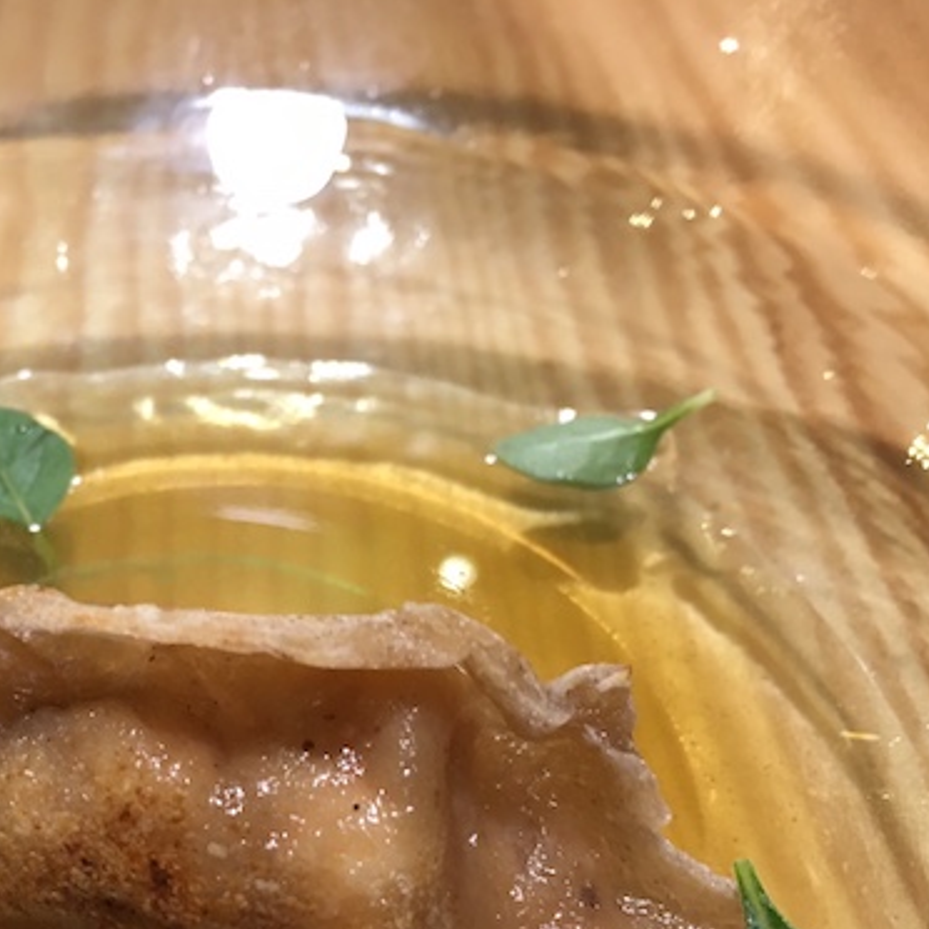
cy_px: 646
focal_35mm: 49
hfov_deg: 33.7
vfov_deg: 34.2
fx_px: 1488
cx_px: 185
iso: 125
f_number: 2.2
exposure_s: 1/33
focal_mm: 4.15
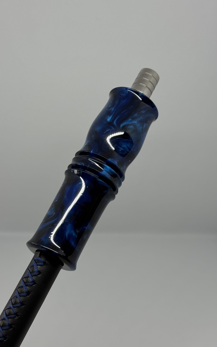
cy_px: 174
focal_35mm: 51
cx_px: 94
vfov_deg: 39.6
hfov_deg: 25.3
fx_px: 483
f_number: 1.78
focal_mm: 6.76
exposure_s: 1/301
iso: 64
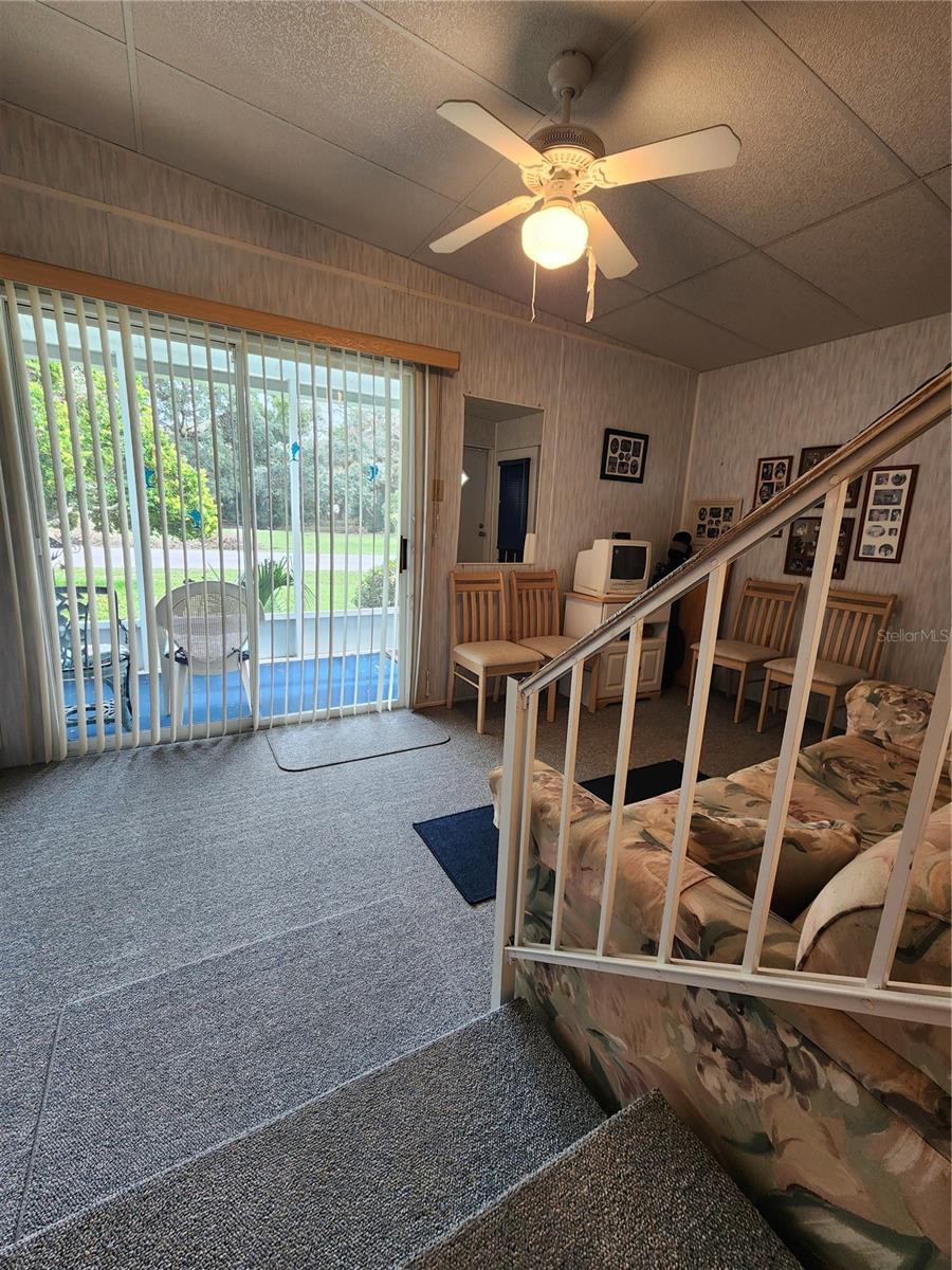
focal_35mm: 13
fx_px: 477
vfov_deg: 106.2
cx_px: 476
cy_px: 635
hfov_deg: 89.9
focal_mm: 2.2
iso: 100
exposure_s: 1/60
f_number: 2.2
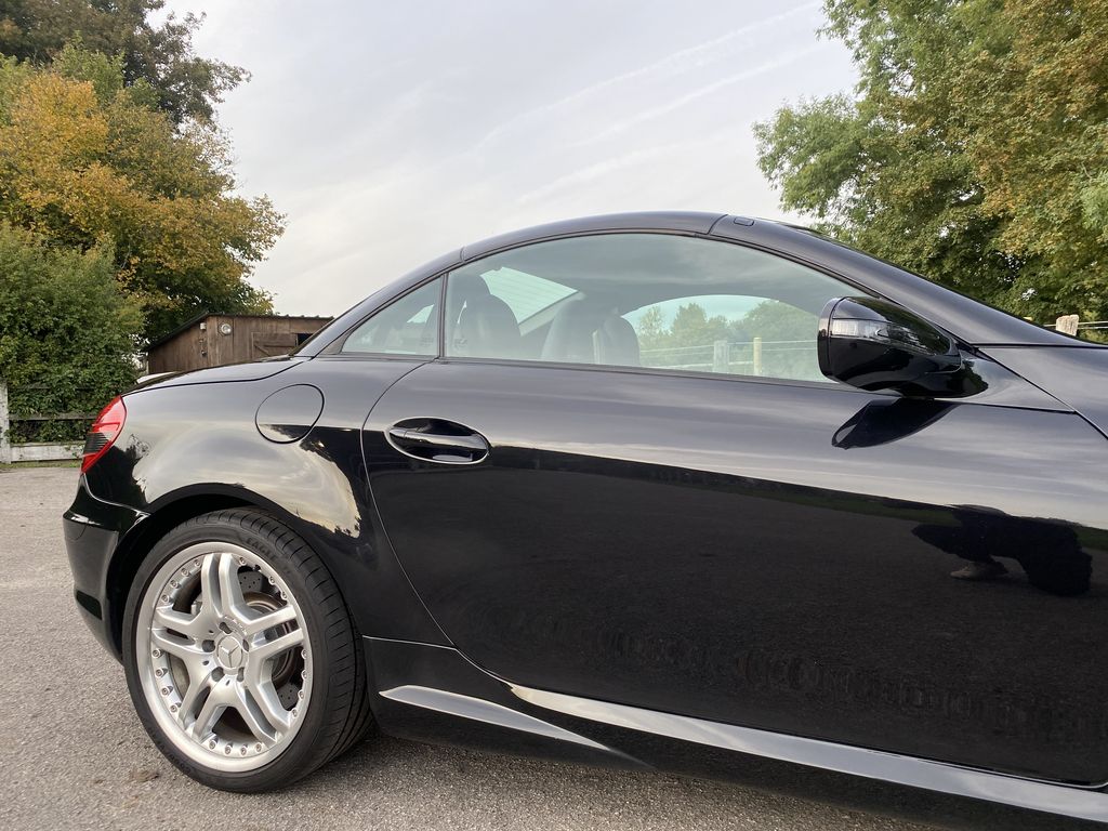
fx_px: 832
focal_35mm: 26
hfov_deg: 67.3
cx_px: 554
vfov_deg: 53.1
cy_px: 416
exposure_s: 1/454
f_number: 1.8
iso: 32
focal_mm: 4.25
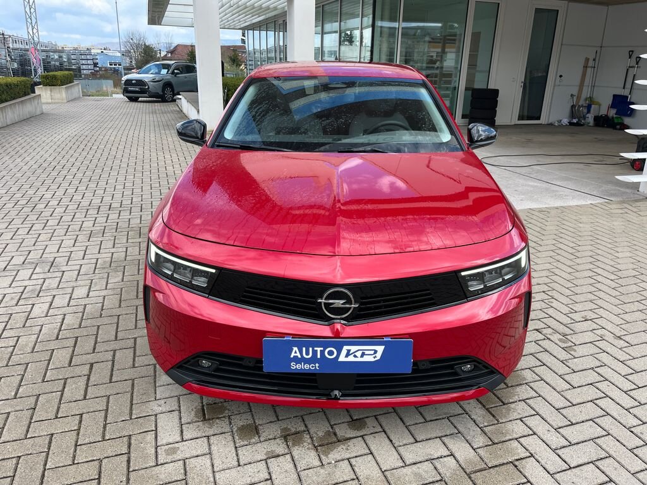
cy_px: 242
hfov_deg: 67.3
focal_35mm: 26
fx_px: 486
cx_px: 324
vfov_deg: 53.1
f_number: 1.6
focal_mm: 5.1
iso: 50
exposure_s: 1/833
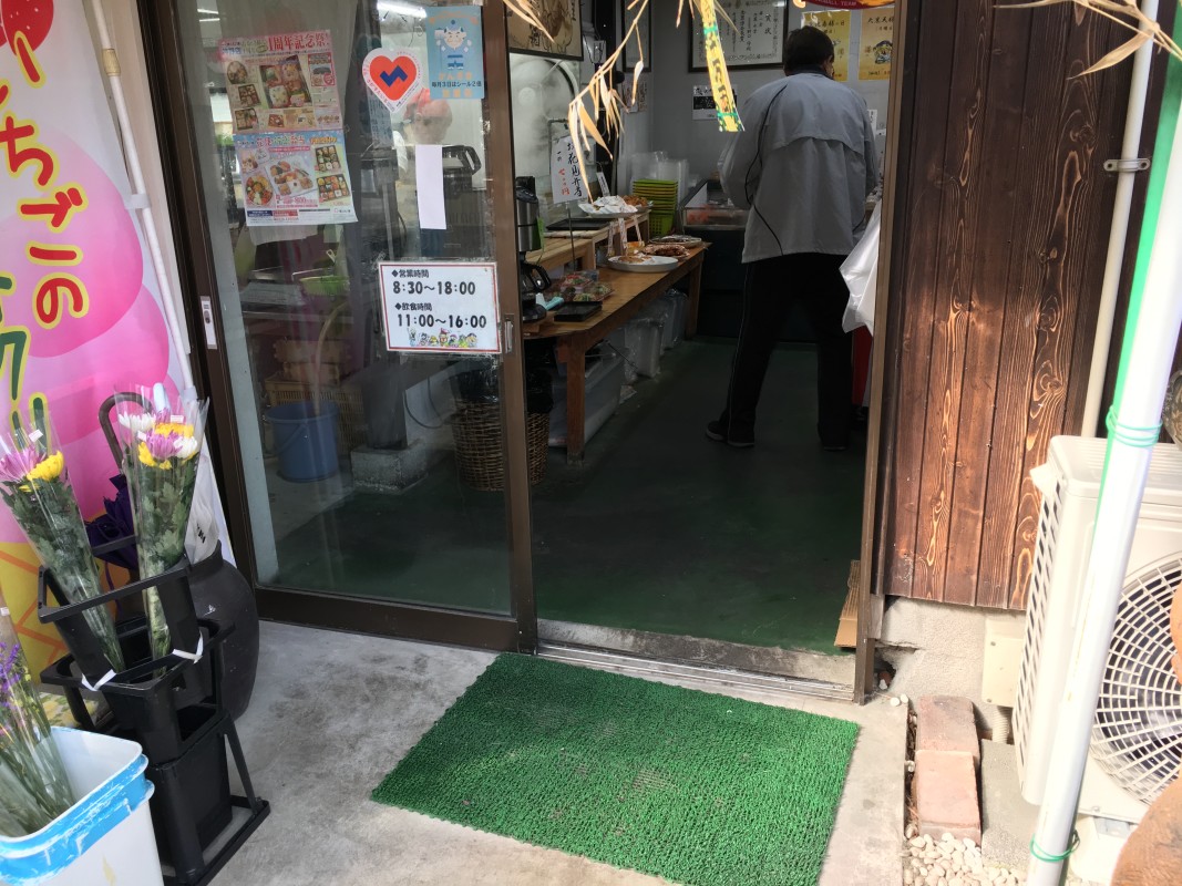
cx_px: 591
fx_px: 990
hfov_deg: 61.7
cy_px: 443
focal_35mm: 29
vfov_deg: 48.2
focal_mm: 4.15
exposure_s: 1/120
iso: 40
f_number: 2.2
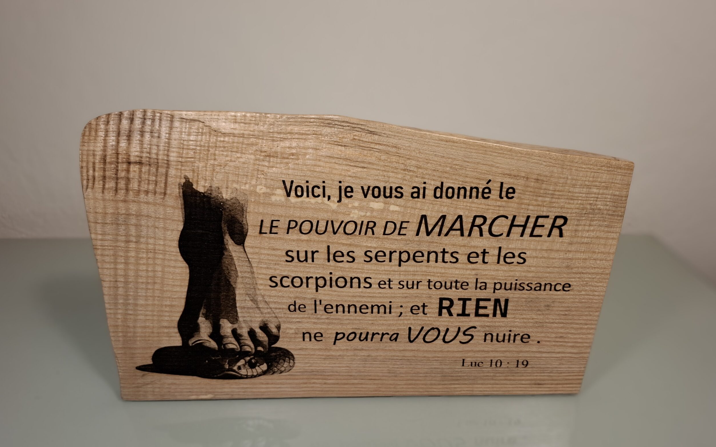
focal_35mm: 25
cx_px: 352
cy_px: 241
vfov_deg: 49.2
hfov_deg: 72.5
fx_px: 488
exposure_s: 1/100
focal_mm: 5.54
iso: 200
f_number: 1.8
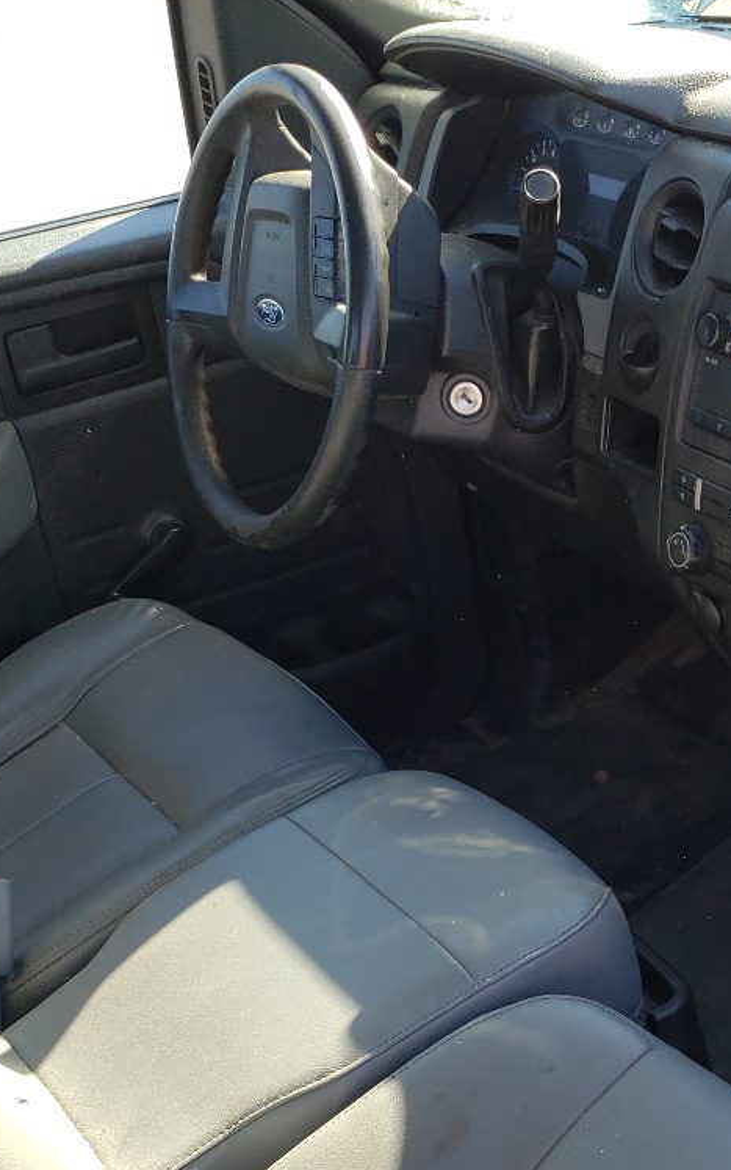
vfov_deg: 34.0
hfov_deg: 21.4
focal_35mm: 59
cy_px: 833
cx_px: 678
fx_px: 1880
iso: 50
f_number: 1.5
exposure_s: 1/333
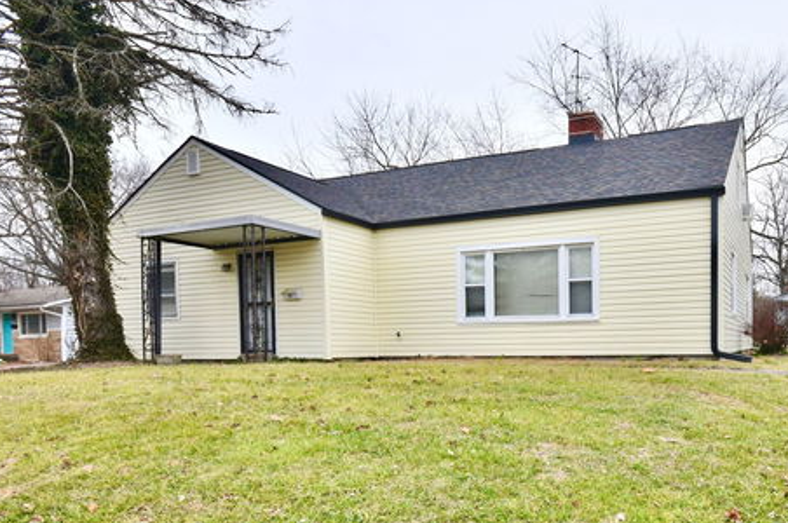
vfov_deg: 70.3
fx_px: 372
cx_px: 391
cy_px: 260
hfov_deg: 93.4
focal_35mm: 17
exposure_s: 1/250
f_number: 8
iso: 640
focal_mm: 10
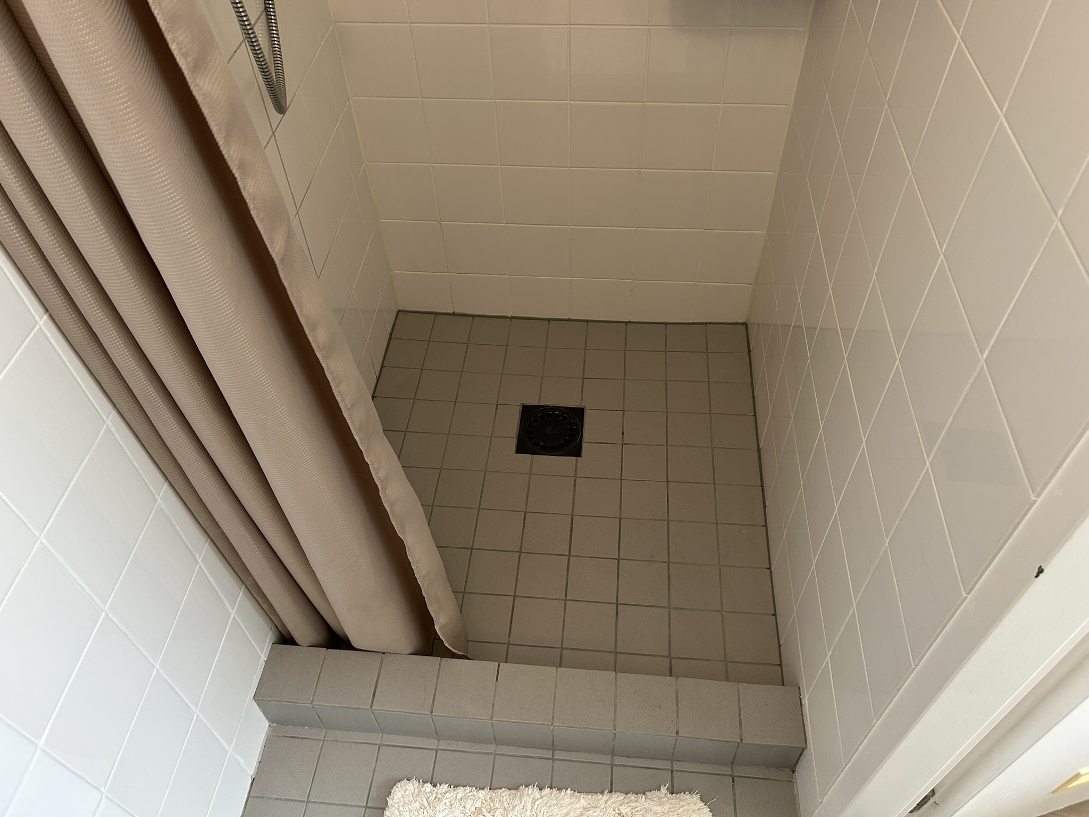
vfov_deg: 53.1
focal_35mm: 26
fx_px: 818
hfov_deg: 67.3
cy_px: 408
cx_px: 544
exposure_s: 1/50
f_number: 1.5
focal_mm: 5.7
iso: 160
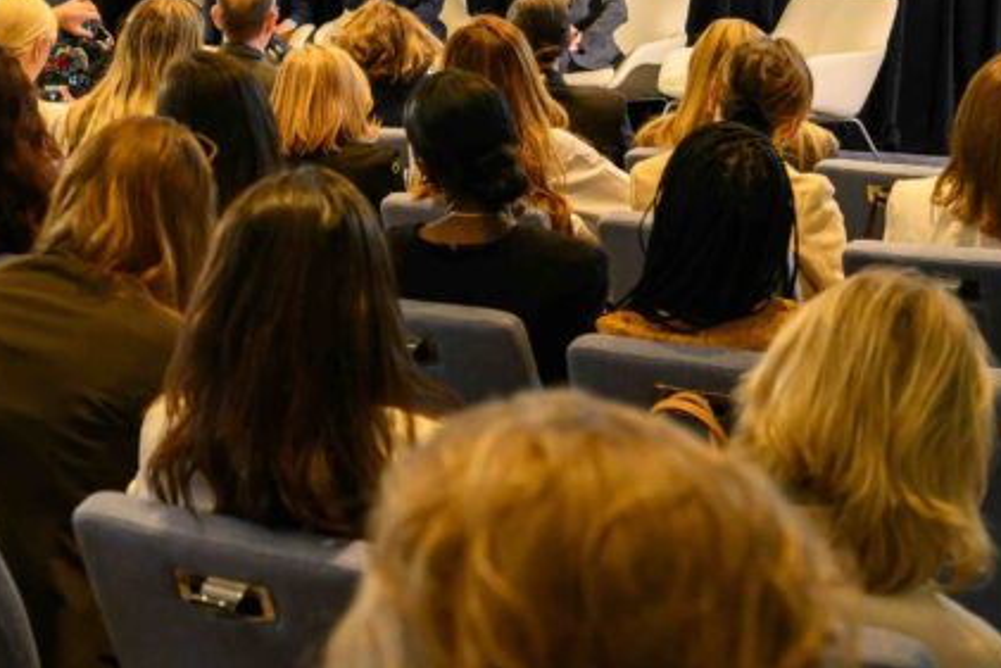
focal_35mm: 73
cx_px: 159
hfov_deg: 27.0
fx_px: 2030
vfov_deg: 18.1
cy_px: -39
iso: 1600
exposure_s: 1/50
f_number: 4
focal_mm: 30
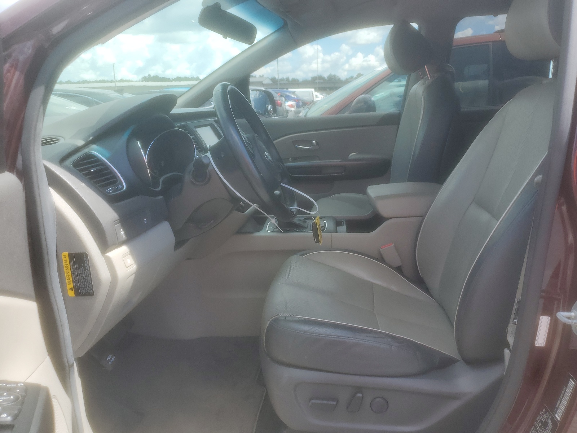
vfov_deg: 53.1
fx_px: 433
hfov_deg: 67.3
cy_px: 216
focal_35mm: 26
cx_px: 288
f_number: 1.5
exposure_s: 1/667
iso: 50
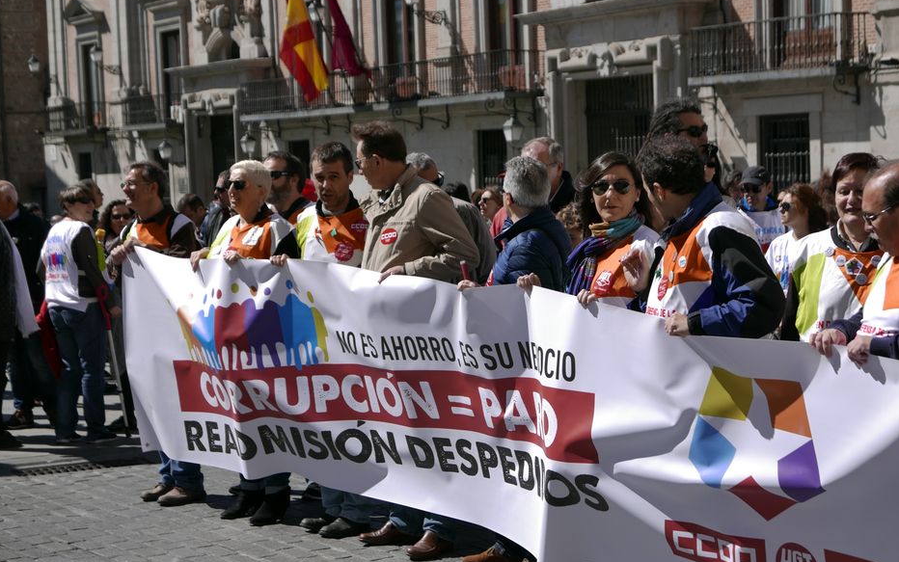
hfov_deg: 28.6
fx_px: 1764
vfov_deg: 18.1
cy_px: 281
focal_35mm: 72
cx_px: 447
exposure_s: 1/3200
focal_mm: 31.5
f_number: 2.8
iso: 100
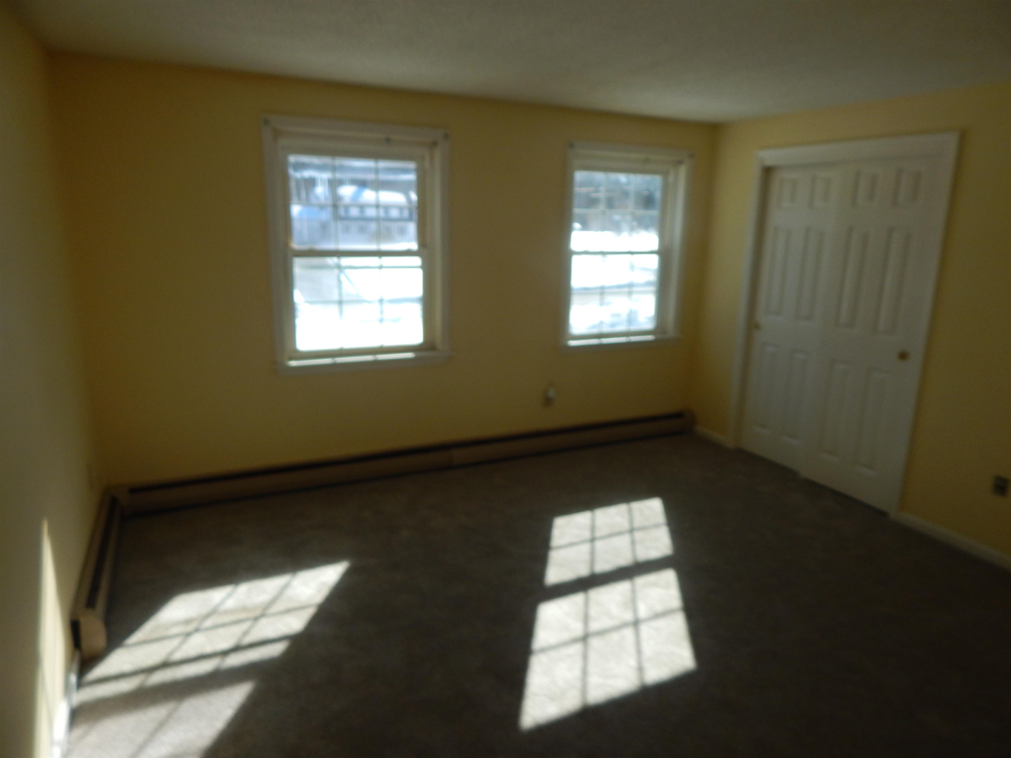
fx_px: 643
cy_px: 379
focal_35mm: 22
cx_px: 506
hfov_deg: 76.4
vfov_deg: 61.1
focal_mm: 4
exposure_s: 1/500
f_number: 3
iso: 125
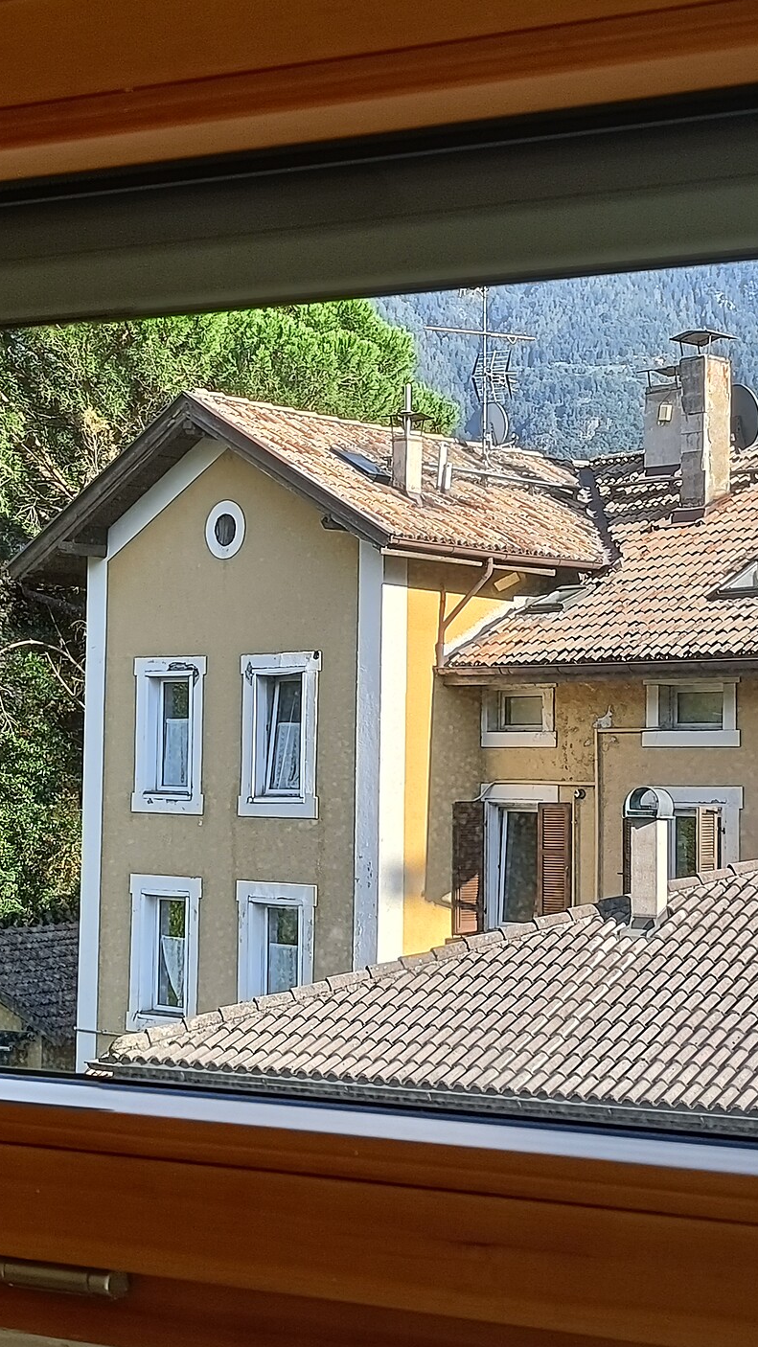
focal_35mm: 61
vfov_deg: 34.4
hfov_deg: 19.7
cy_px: 674
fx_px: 2179
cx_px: 402
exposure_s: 1/258
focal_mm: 4.7
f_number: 1.7
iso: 50
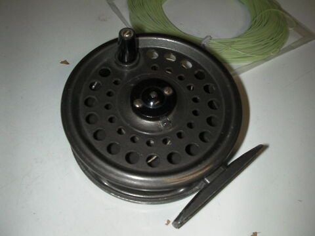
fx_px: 346
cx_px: 158
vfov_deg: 37.7
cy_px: 118
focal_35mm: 38
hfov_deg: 49.0
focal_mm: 6.3
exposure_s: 1/30
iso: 200
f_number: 5.6
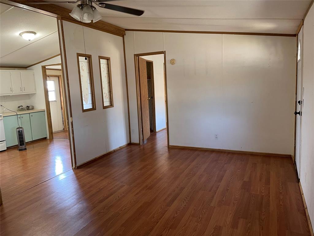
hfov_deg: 67.3
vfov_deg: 53.1
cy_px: 118
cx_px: 157
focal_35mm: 26
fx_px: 236
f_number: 1.6
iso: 125
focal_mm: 4.2
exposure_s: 1/60
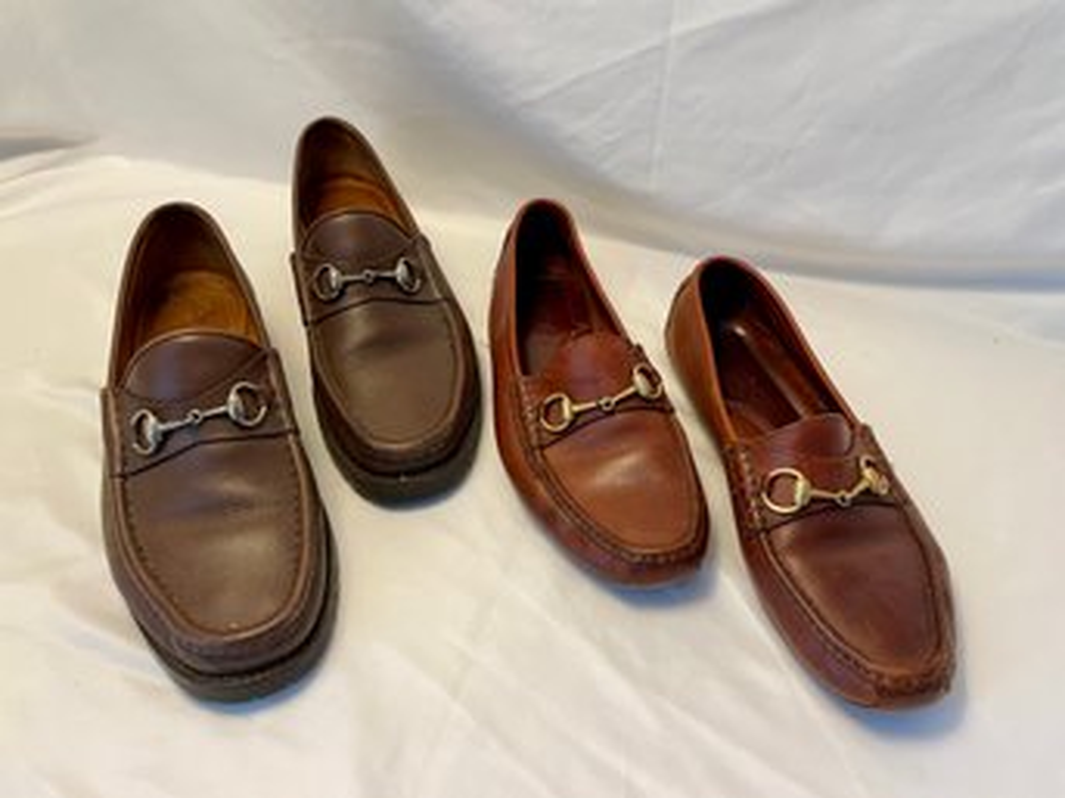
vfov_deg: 53.0
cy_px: 399
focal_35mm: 26
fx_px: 800
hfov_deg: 67.3
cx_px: 532
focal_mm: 4.2
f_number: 1.6
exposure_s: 1/60
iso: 160
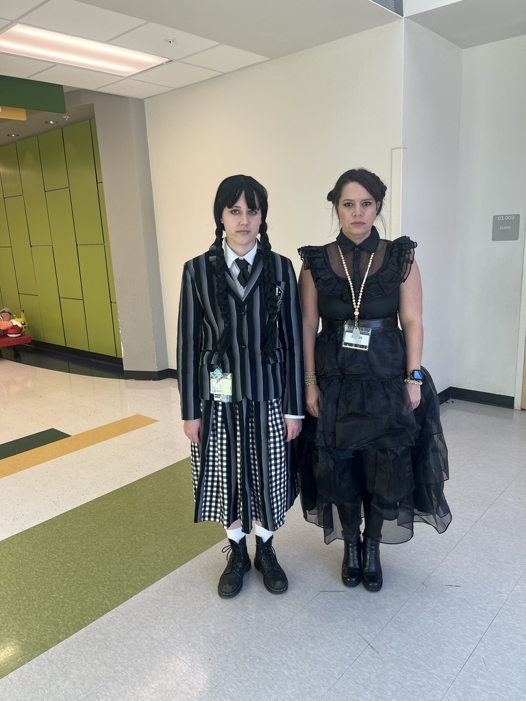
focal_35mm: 26
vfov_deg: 67.3
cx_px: 263
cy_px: 350
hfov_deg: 53.1
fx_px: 527
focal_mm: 5.1
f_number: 1.6
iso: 50
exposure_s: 1/121
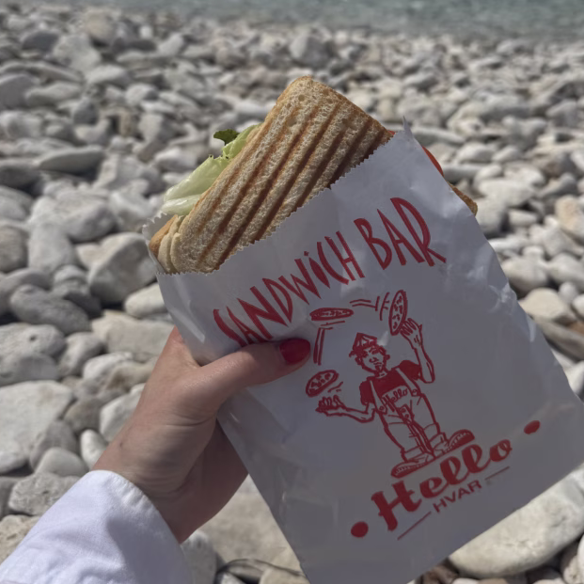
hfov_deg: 47.1
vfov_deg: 46.7
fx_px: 668
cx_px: 332
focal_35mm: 35
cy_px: 210
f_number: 1.78
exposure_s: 1/12346
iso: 80
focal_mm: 6.76
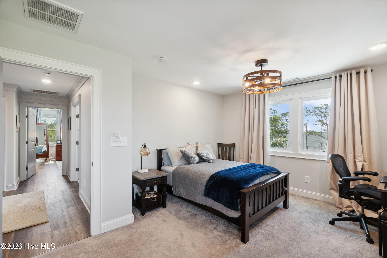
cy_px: 129
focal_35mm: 15
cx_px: 194
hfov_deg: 100.4
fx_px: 161
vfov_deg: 77.3
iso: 250
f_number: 8
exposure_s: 1/4
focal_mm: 10
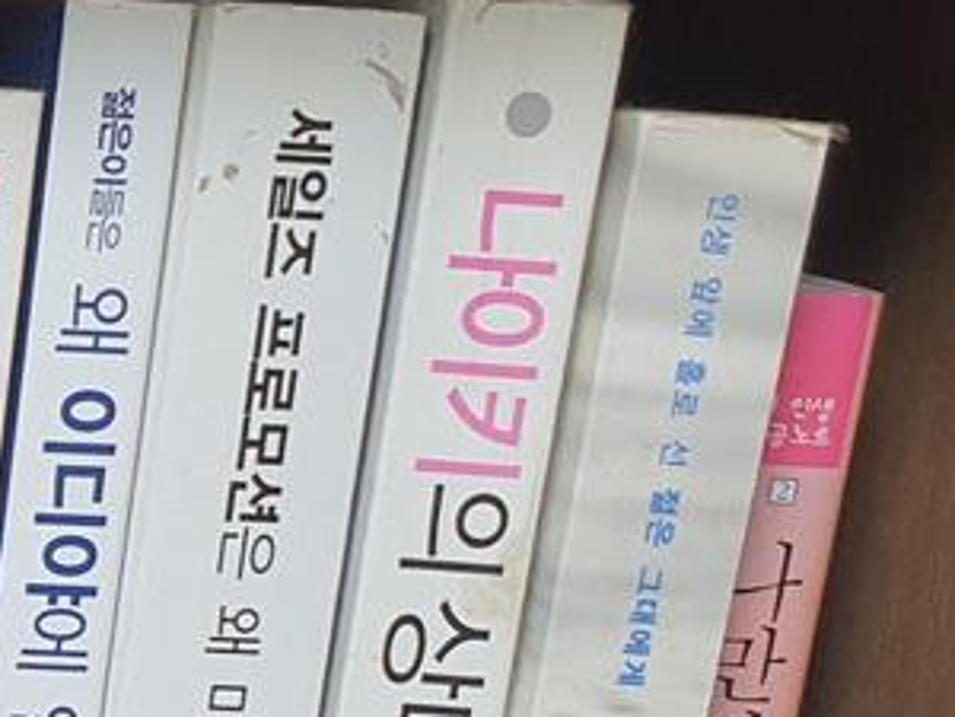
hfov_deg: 15.3
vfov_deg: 12.9
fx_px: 3062
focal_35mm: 111
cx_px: -777
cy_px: 908
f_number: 2.4
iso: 250
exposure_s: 1/40
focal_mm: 4.3
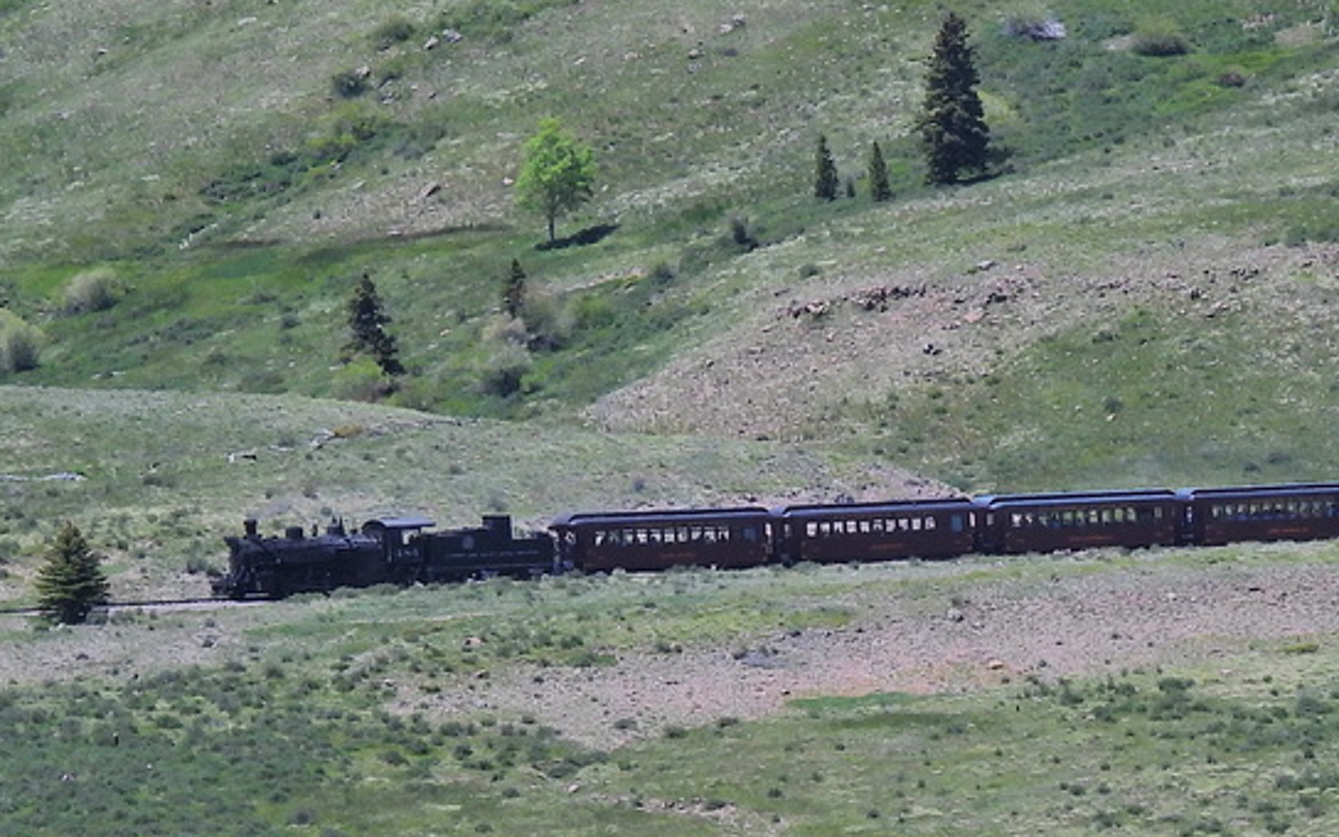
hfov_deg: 4.2
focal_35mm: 499
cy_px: 697
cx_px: 972
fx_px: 18210
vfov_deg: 2.6
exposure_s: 1/800
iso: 100
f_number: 4.5
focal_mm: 35.7
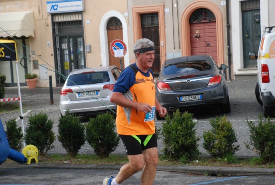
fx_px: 861
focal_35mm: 112
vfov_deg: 12.2
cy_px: 92
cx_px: 138
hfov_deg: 18.1
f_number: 5.6
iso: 1000
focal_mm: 75
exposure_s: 1/800
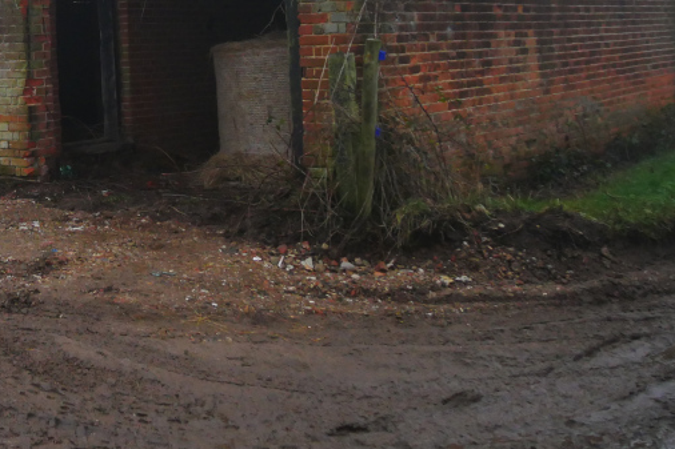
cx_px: 45
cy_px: -10
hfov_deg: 32.0
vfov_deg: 22.0
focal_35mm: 59
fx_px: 1106
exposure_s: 1/1000
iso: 1600
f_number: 3.5
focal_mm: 14
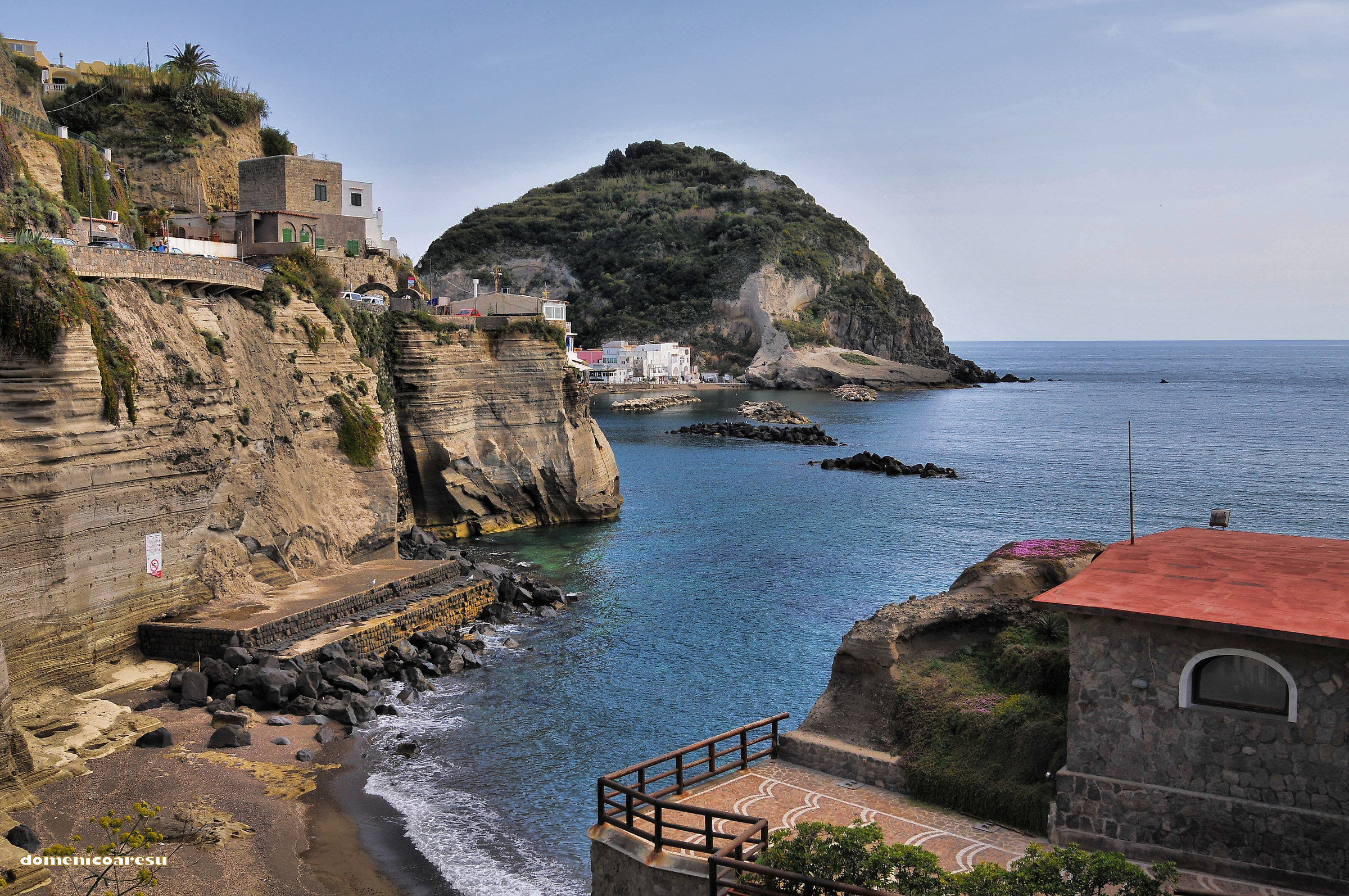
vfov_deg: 36.8
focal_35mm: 36
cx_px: 674
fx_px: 1347
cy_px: 448
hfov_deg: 53.2
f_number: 10
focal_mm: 24
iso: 200
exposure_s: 1/400
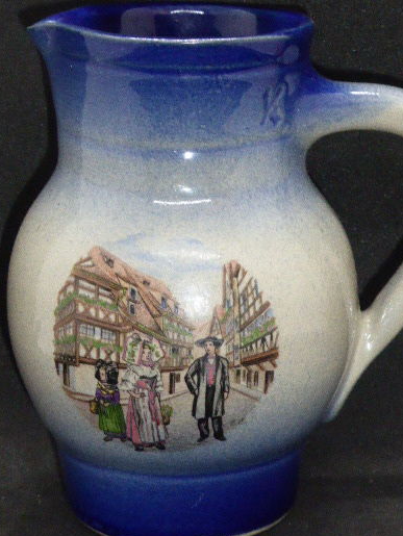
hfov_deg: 13.1
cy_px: 258
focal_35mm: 113
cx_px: 243
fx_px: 1752
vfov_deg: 17.4
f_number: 5.2
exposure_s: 1/60
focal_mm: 15.1
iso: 800
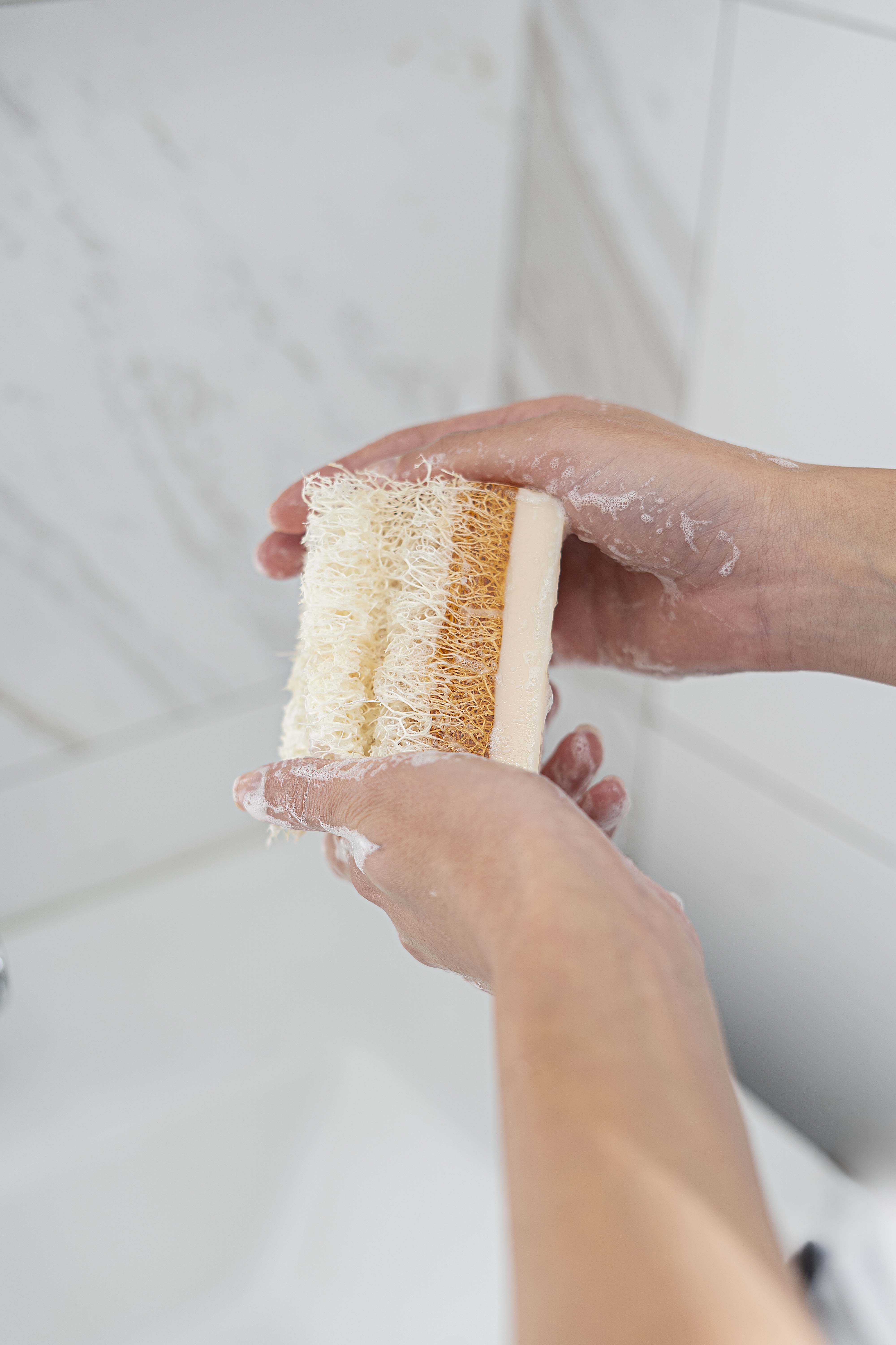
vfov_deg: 39.6
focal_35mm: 50
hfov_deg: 27.0
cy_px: 672
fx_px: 1867
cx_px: 448
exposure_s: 1/125
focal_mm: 50
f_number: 2.8
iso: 160
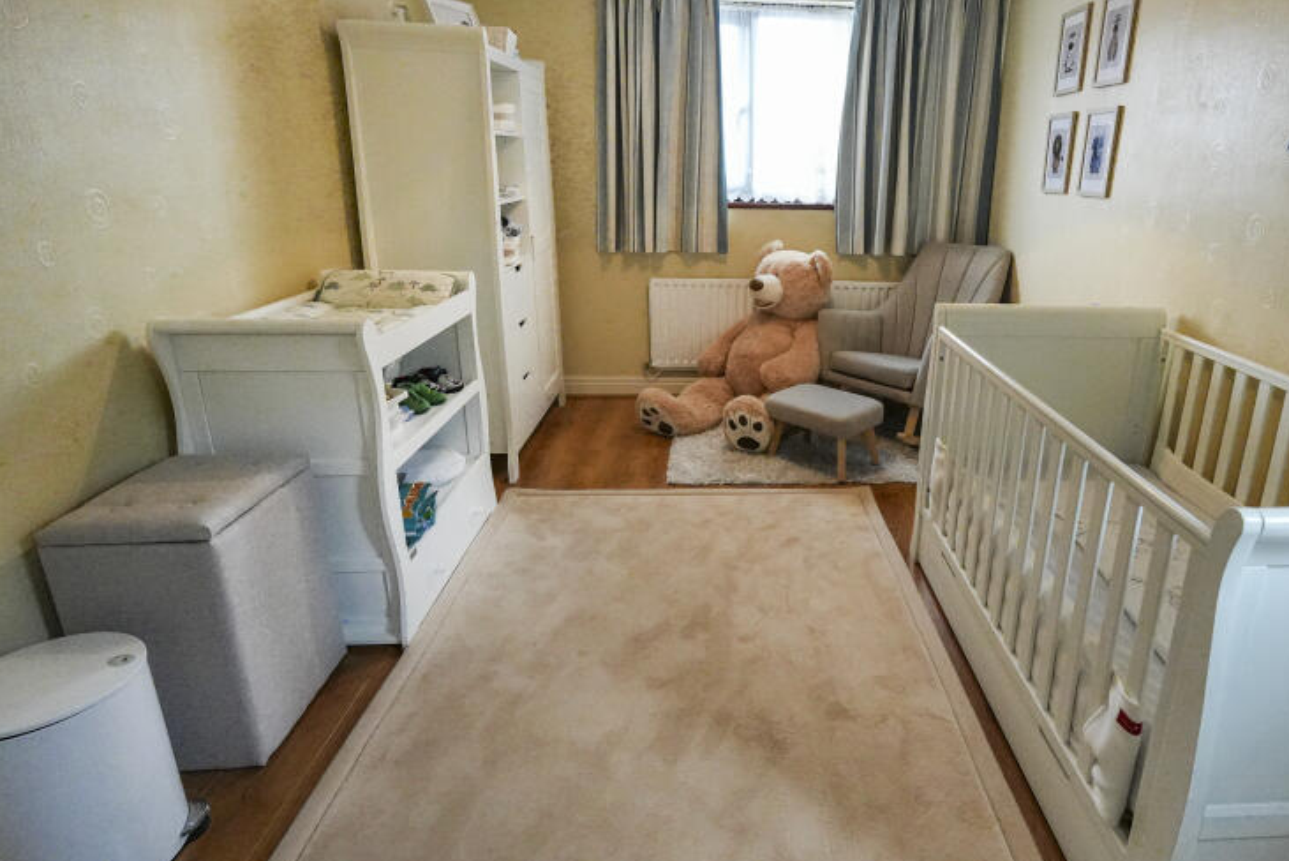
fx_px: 790
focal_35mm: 22
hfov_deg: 77.5
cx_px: 776
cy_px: 403
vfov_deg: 57.1
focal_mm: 10.5
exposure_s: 1/160
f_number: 4
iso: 3200
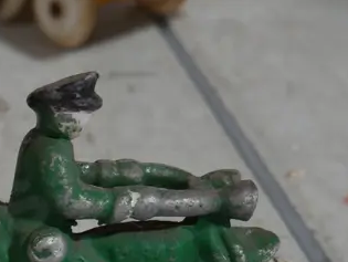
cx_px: -198
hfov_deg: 15.3
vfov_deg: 12.2
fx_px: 1178
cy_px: 371
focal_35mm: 117
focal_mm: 18
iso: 320
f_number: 4
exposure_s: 1/60
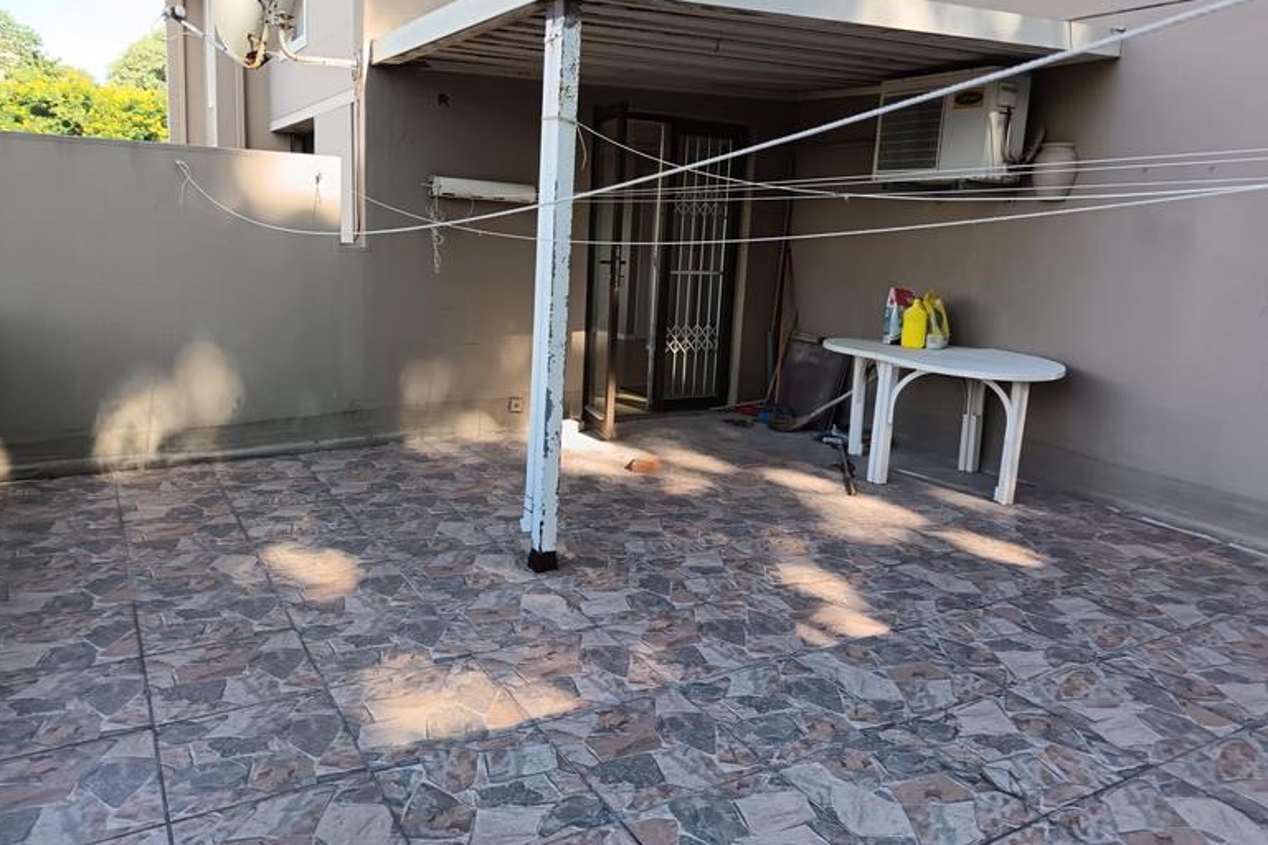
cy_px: 378
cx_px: 611
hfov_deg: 69.4
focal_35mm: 26
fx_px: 916
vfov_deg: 49.5
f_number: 1.75
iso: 175
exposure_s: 1/100
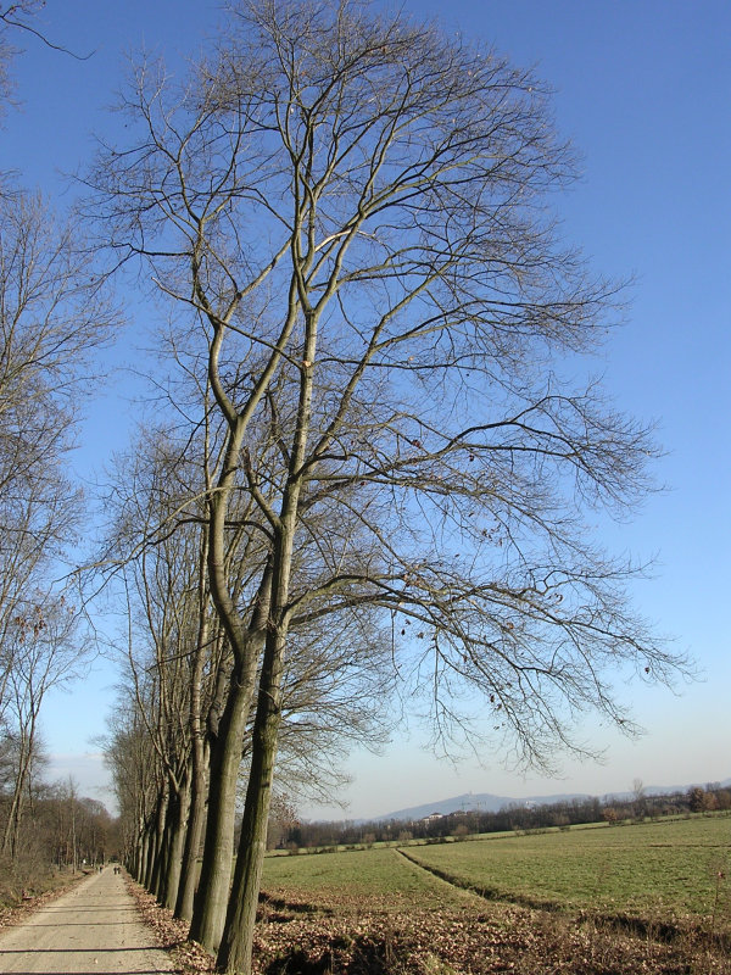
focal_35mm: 38
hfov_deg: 37.7
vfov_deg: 49.0
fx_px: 1070
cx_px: 366
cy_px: 488
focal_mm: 5.8
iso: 100
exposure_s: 1/167
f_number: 5.6
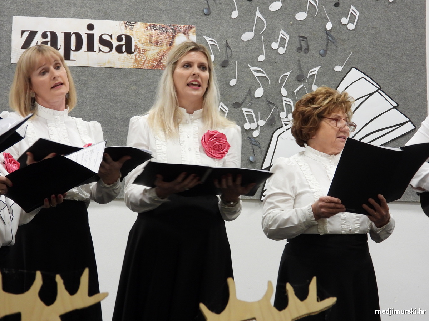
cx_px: 214
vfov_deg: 7.4
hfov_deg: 9.9
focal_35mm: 200
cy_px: 160
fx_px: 2479
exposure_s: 1/20
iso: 400
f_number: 4.5
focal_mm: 35.9
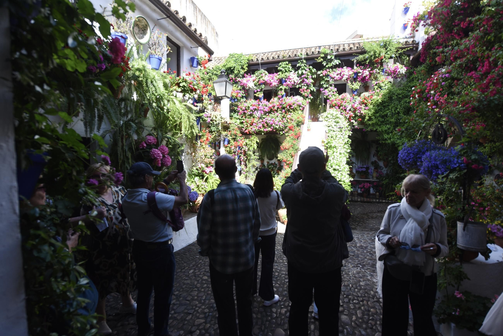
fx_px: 252
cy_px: 168
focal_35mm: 18
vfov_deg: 67.4
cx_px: 252
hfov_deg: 90.0
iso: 250
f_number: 4.5
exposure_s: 1/500
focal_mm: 18
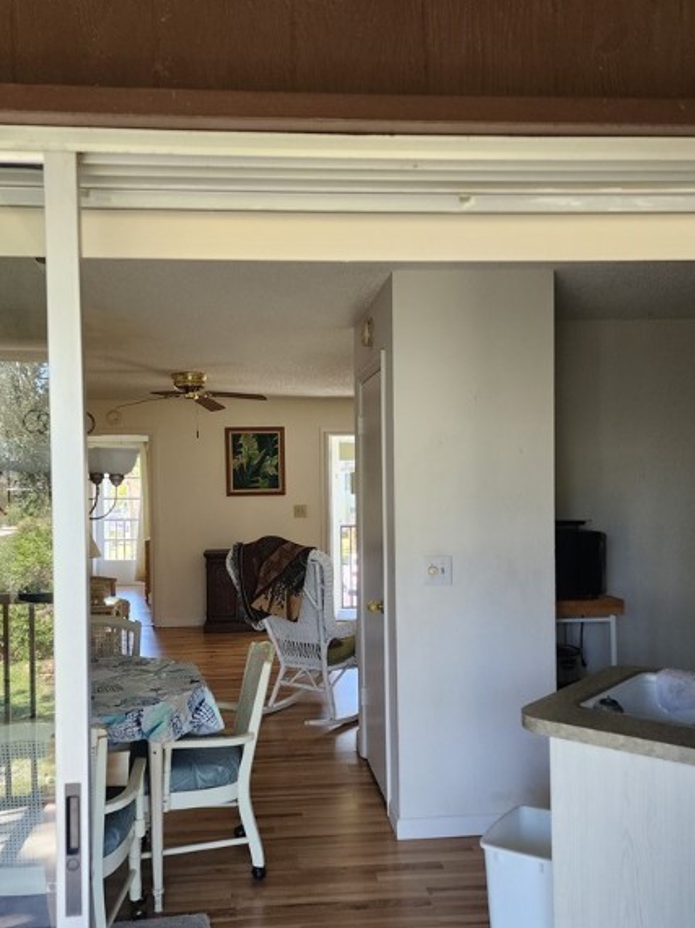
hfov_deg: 45.3
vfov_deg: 58.3
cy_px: 510
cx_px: 309
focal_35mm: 31
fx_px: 830
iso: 200
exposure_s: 1/180
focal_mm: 6.4
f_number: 1.8
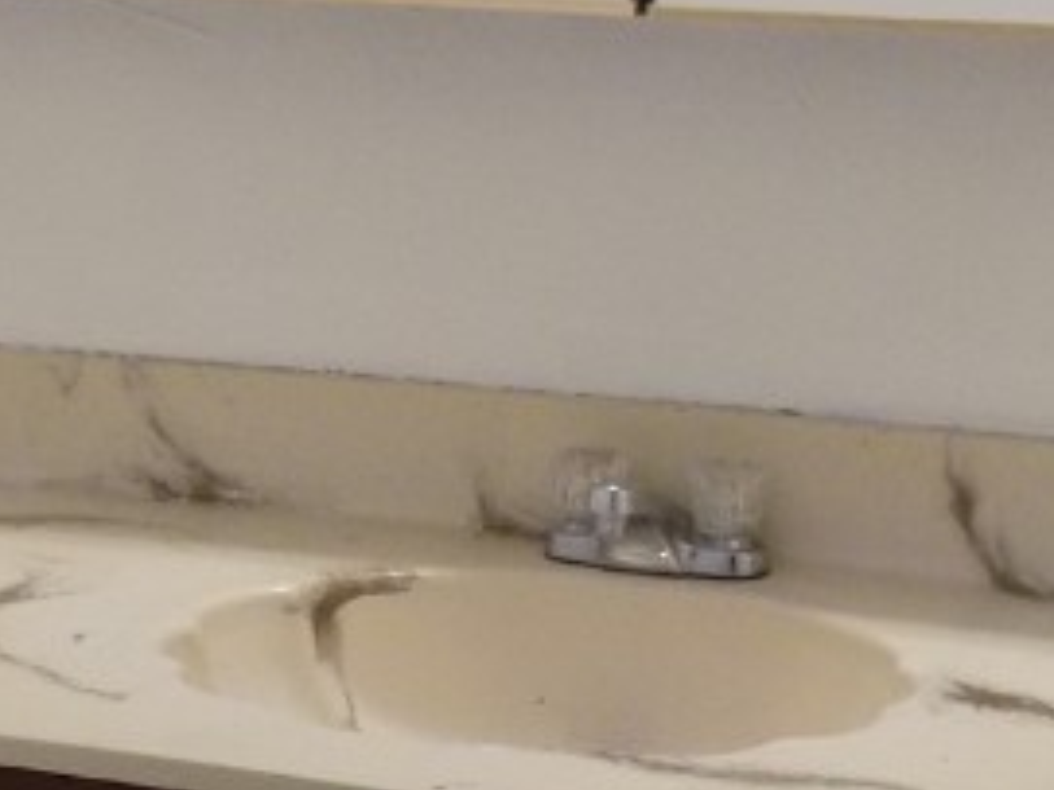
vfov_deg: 17.0
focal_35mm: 87
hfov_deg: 22.3
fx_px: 2648
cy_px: 354
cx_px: 762
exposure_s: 1/30
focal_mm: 4
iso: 280
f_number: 3.1
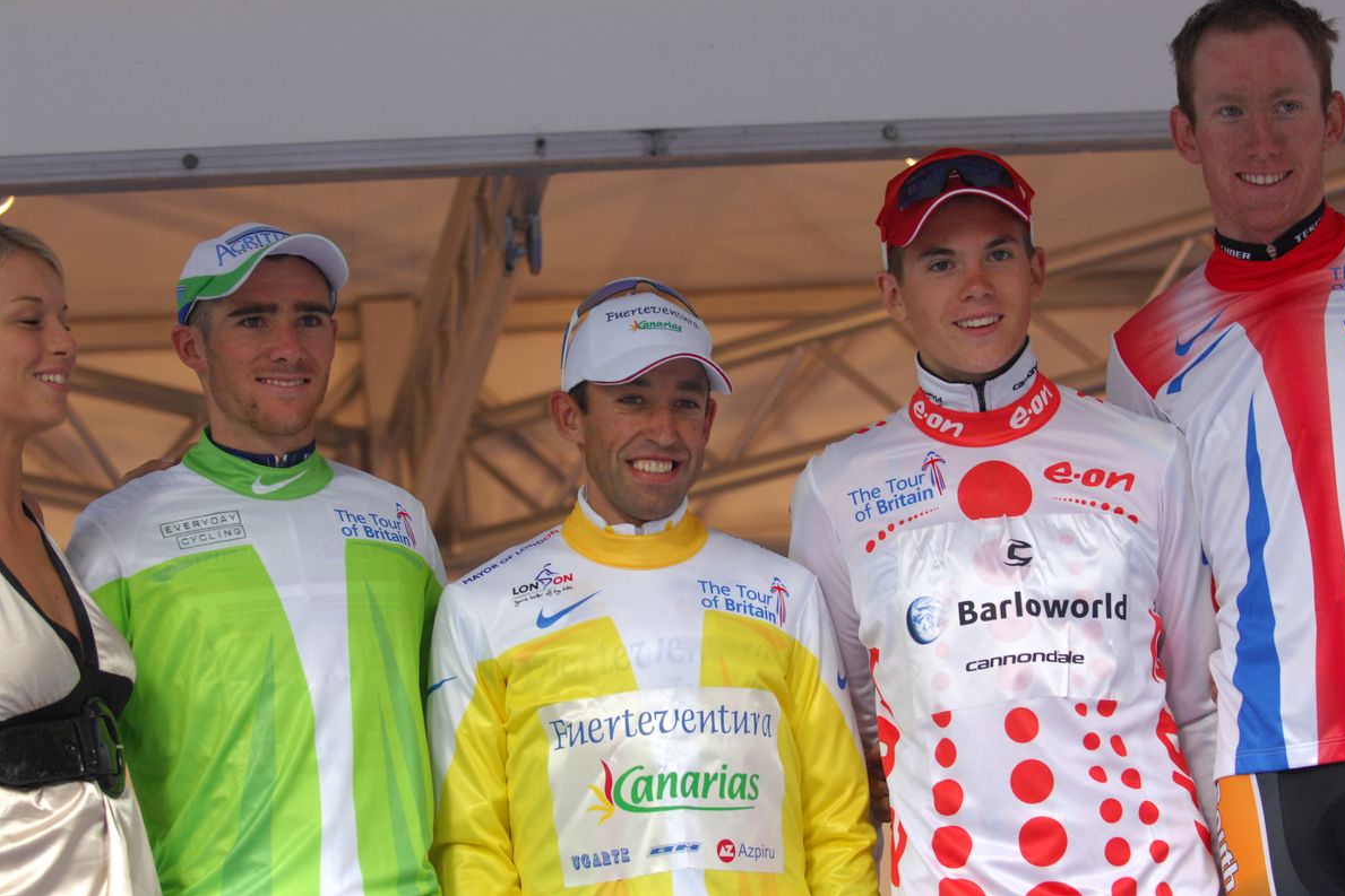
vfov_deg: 11.1
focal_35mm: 124
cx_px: 678
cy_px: 447
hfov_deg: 16.5
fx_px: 4633
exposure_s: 1/320
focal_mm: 82
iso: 640
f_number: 3
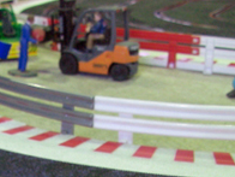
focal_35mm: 97
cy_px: 220
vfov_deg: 14.7
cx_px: 26
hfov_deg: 19.9
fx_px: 659
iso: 200
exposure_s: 1/60
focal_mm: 6.3
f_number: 3.4
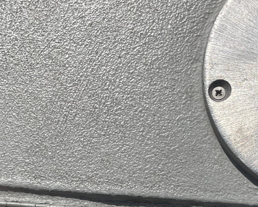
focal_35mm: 90
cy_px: 320
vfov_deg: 15.6
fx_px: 687
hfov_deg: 21.3
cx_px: 137
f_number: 1.6
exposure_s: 1/8403
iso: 32
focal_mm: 4.2
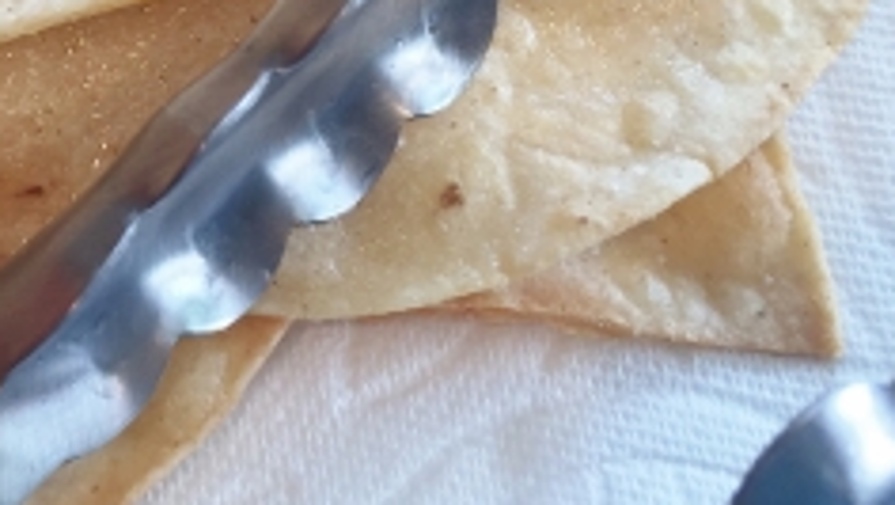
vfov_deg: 13.6
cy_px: -65
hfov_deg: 22.8
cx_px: -121
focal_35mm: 87
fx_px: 2066
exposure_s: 1/60
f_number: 2.2
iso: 32
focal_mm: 4.15
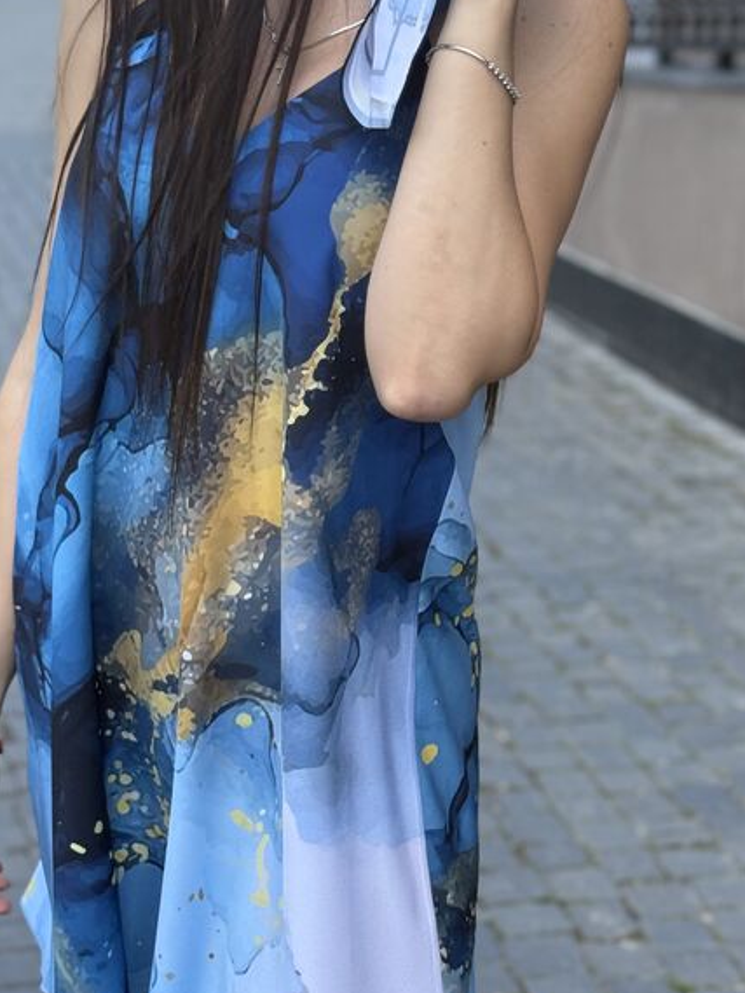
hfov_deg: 18.2
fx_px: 2323
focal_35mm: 81
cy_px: 377
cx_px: 401
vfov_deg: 24.1
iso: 100
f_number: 1.78
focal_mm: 6.76
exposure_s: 1/1264
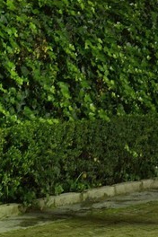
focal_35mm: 206
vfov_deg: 9.4
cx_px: 295
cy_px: -231
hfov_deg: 6.5
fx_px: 1356
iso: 1600
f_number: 5.6
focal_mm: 34
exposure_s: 1/4
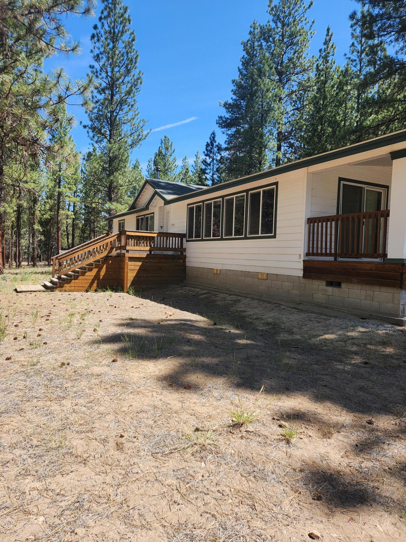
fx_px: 360
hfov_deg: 58.9
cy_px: 271
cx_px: 203
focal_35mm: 23
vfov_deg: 73.9
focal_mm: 5.4
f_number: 1.8
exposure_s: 1/767
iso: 20
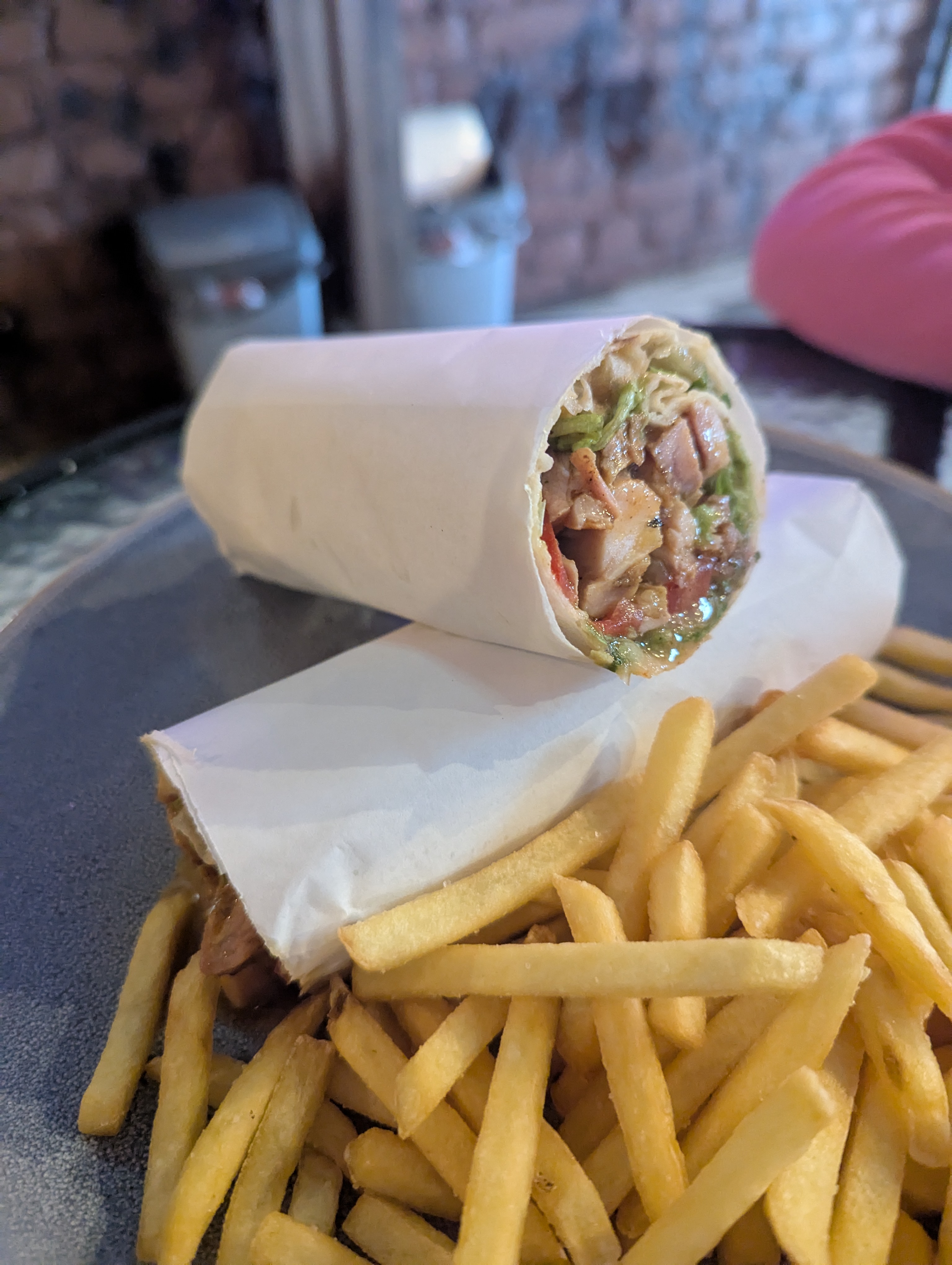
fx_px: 878
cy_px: 632
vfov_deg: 71.5
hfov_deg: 56.9
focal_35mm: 24
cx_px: 476
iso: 3033
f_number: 1.85
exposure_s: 1/100
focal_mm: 6.81
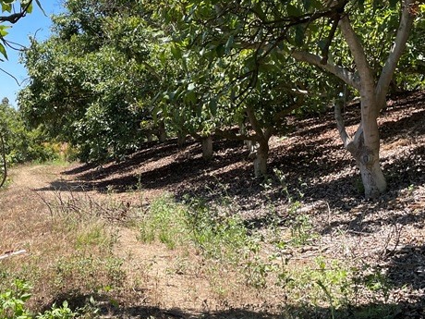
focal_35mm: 57
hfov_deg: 32.3
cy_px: 191
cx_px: 52
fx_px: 700
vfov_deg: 25.6
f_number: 1.6
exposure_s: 1/1401
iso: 32
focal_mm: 4.2
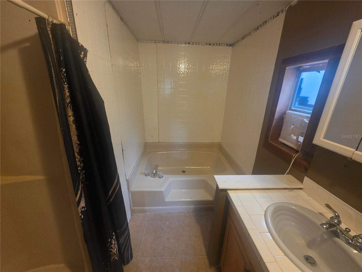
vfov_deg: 89.9
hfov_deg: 106.2
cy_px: 136
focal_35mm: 13
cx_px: 181
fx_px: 136
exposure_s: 1/60
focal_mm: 2.2
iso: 800
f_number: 1.9
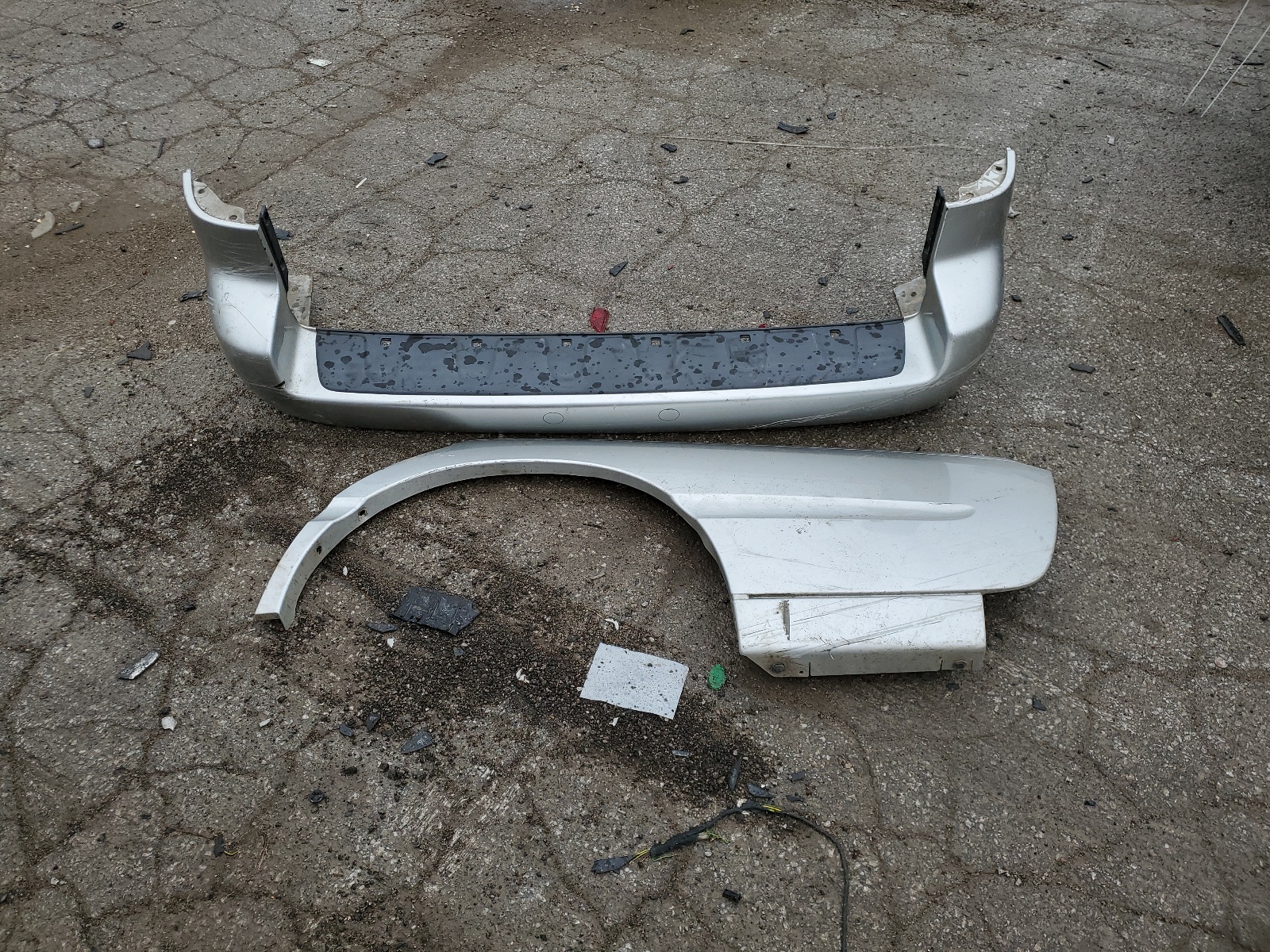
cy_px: 476
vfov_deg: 53.1
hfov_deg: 67.3
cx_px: 635
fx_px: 954
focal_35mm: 26
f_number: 1.5
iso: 50
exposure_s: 1/1000
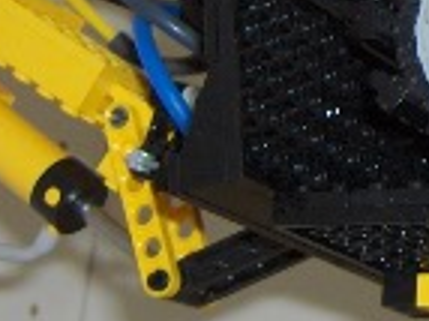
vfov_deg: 8.4
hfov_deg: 10.5
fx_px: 2167
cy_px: -81
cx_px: 816
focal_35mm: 175
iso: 100
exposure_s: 1/60
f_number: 2.8
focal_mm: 8
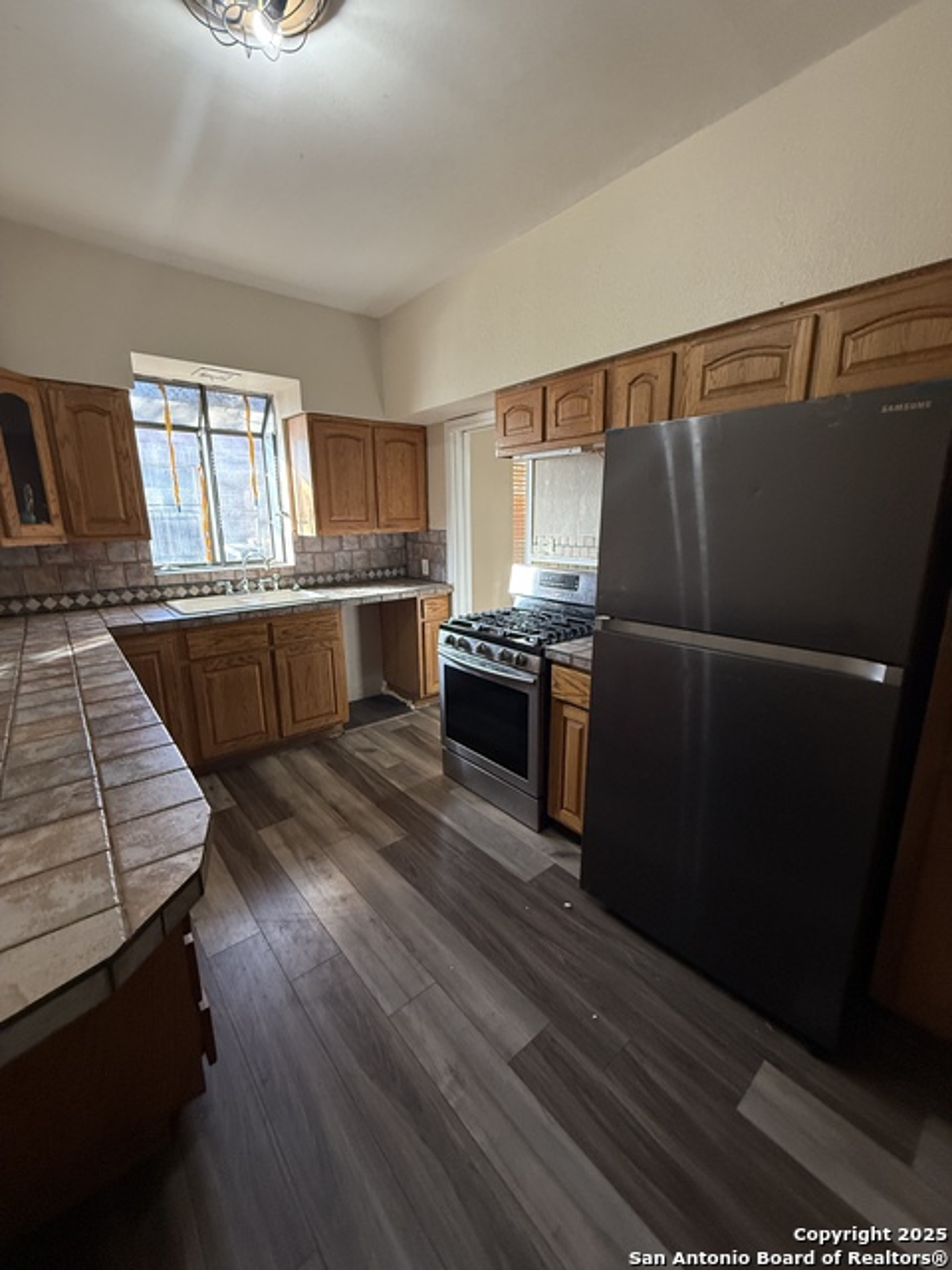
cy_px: 635
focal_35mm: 14
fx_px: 513
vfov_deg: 102.1
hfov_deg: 85.7
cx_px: 476
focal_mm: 2.22
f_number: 2.2
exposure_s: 1/120
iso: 320
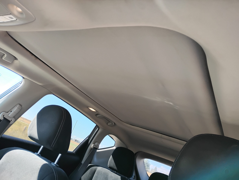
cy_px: 90
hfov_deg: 63.4
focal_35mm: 28
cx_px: 120
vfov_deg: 49.9
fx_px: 194
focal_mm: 4.26
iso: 284
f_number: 1.8
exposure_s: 1/120
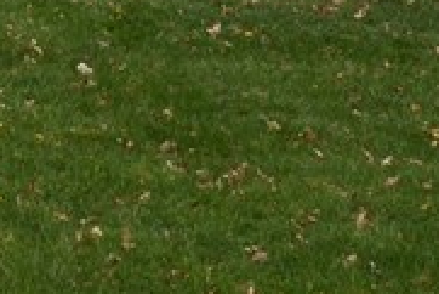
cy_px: -318
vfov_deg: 8.0
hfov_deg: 10.9
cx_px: -589
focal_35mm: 162
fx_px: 1977
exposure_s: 1/320
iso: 200
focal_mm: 18
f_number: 9
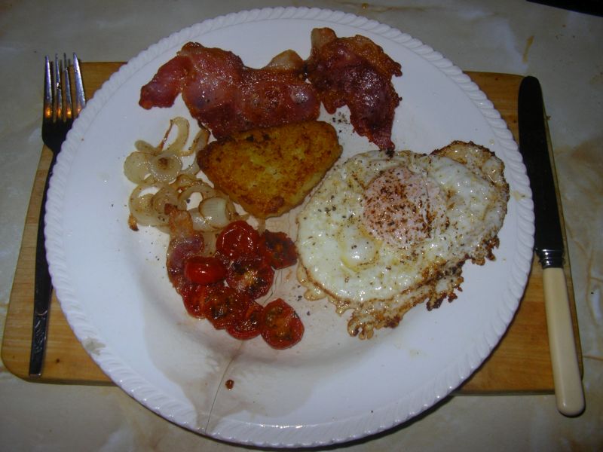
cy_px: 226
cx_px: 302
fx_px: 662
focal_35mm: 38
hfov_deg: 49.0
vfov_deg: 37.7
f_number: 2.9
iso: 50
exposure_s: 1/60
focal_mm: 5.8
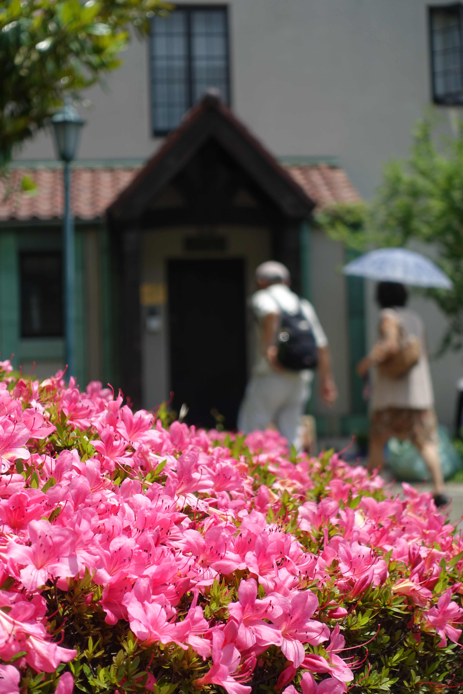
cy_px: 347
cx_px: 232
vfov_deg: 28.8
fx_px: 1350
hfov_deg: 19.5
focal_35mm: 70
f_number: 3.2
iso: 125
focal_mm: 25.7
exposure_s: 1/200
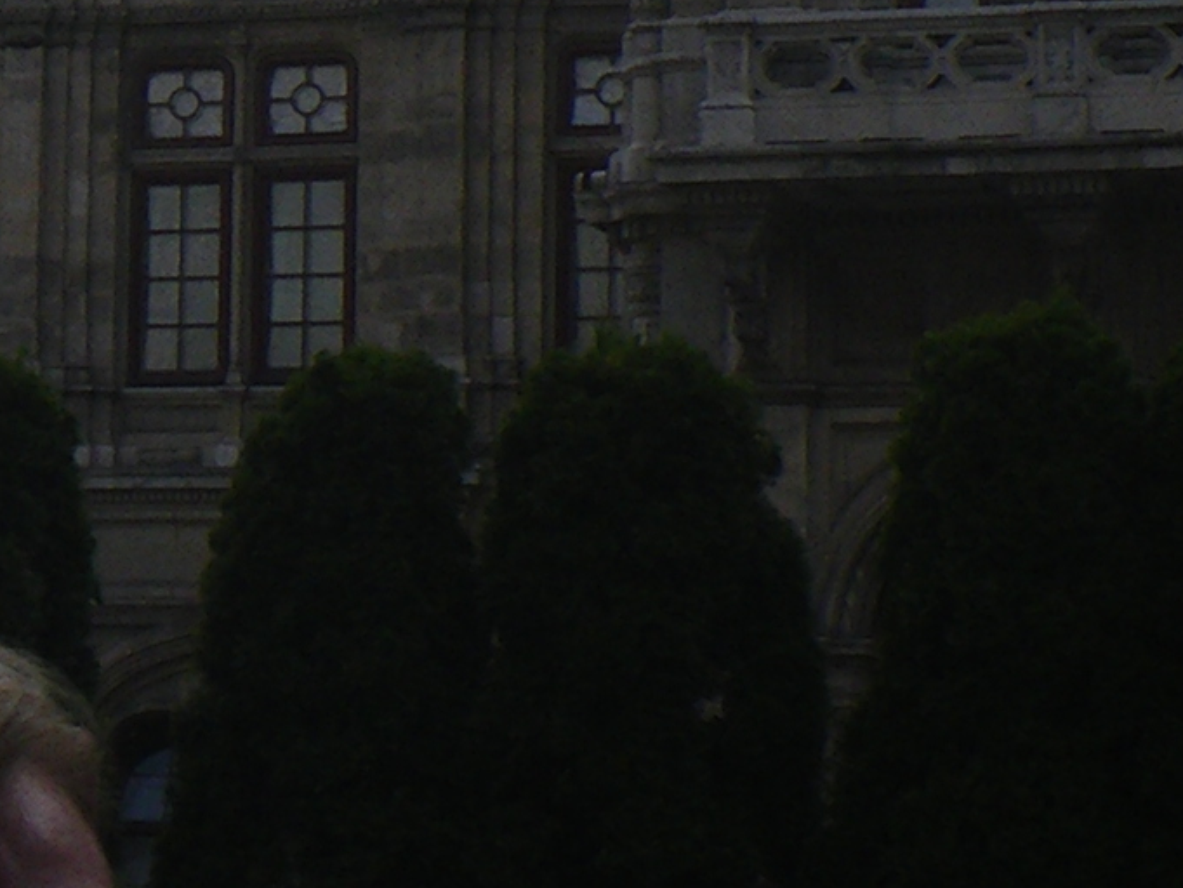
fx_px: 5127
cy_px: -94
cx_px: -382
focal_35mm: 150
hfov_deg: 12.7
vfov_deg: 9.8
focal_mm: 5
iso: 50
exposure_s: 1/500
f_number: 4.2
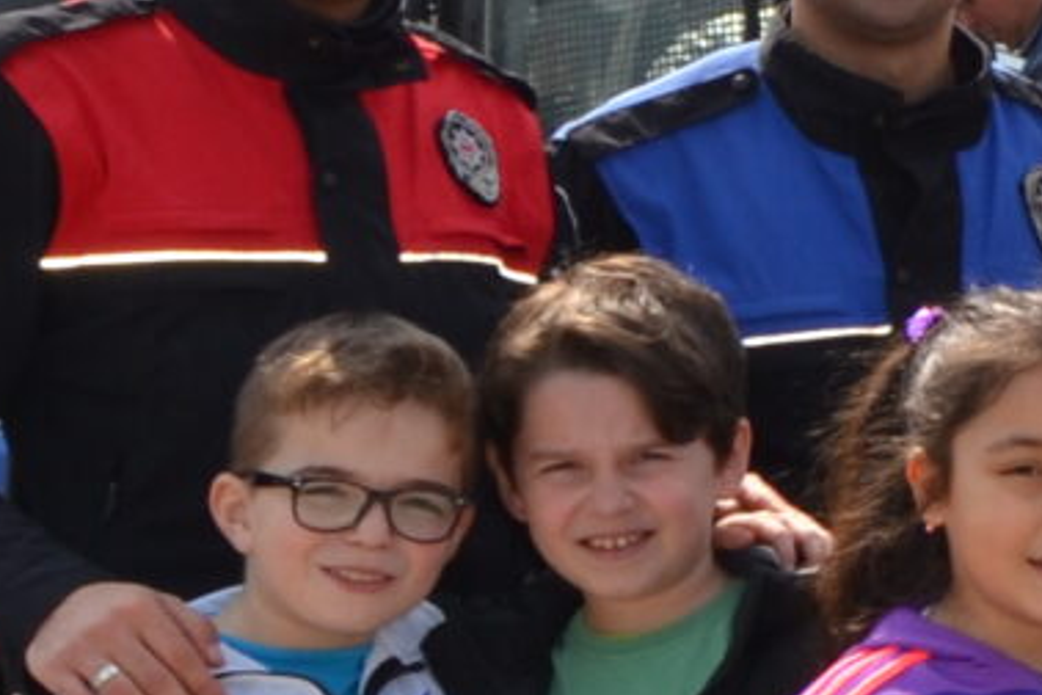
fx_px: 5296
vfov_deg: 7.5
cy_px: 365
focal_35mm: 183
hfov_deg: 9.2
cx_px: 3043
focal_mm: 18
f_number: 10
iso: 100
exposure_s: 1/200
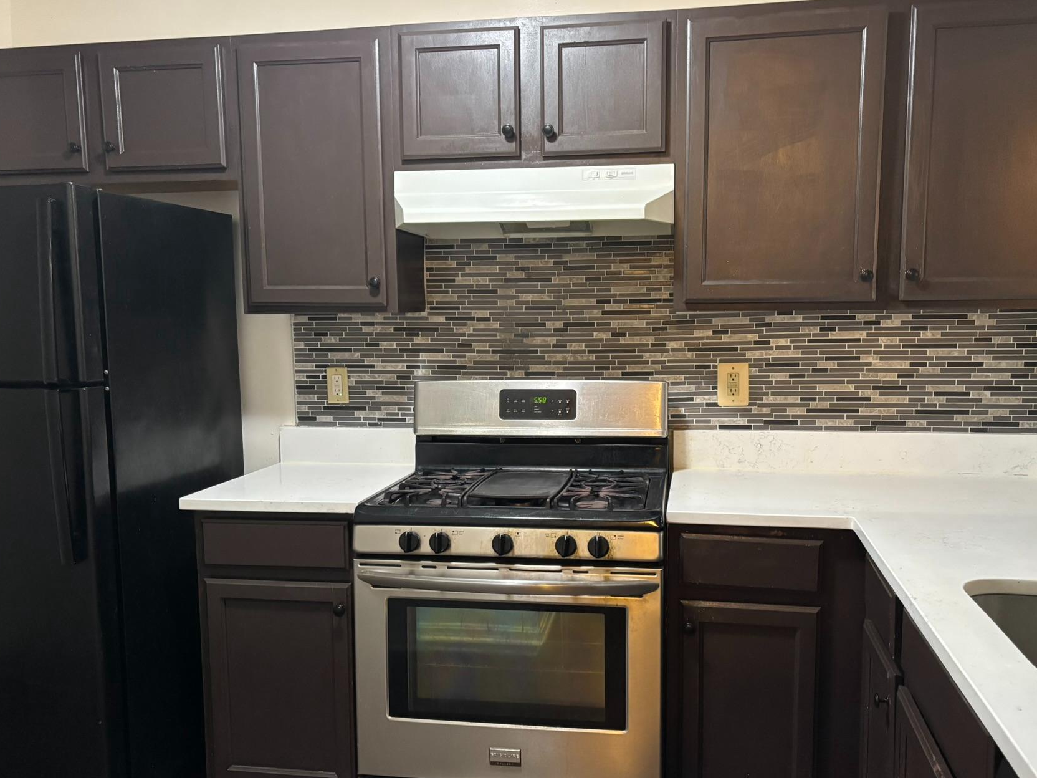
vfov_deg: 44.1
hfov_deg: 56.8
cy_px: 419
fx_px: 959
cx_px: 520
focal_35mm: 32
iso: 500
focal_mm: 5.96
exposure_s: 1/40
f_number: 1.6
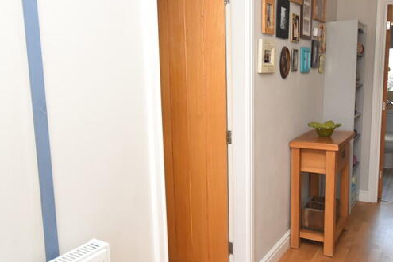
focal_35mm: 31
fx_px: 338
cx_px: 198
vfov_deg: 42.3
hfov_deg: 60.3
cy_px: 129
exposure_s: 1/160
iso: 800
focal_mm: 10
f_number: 4.5
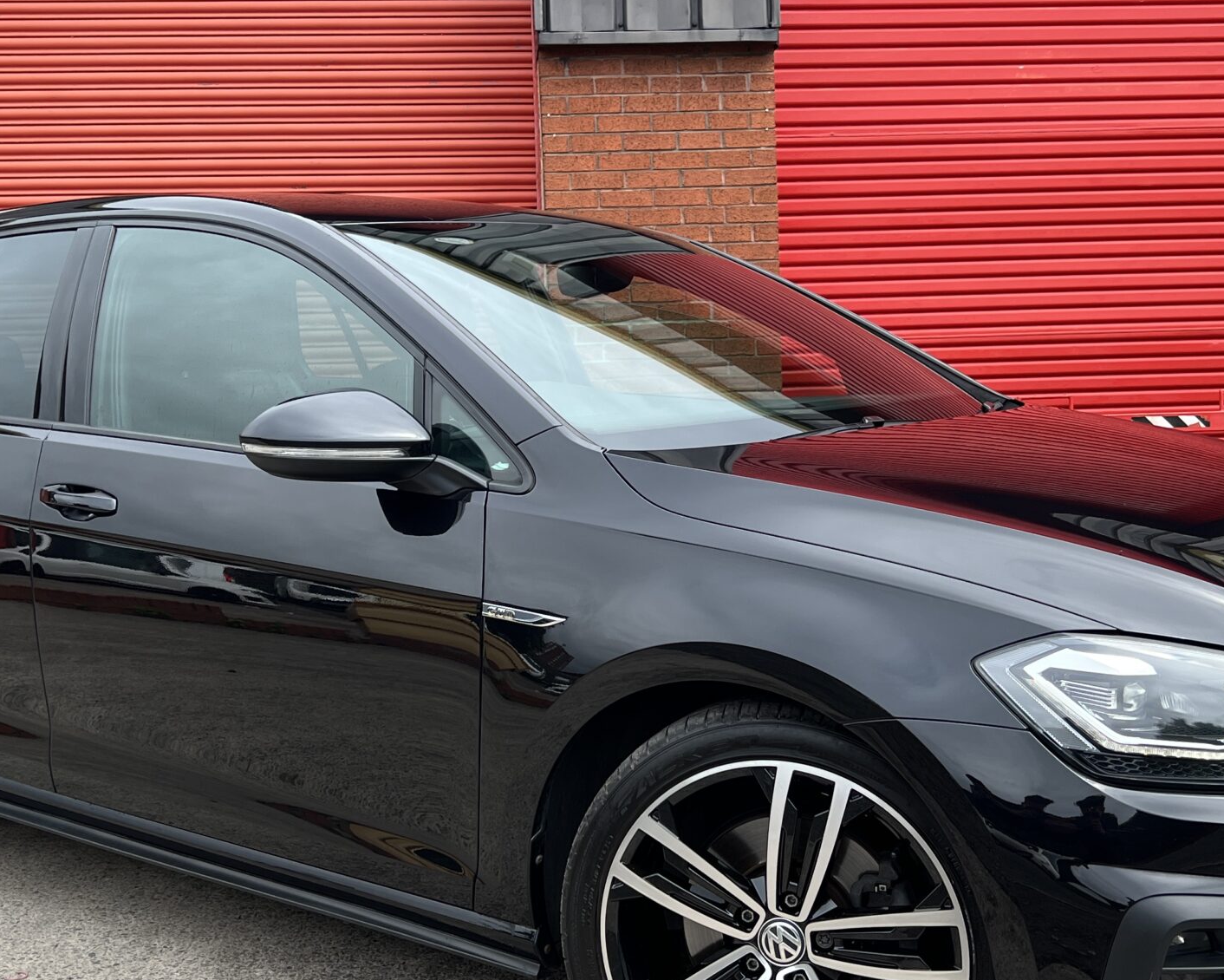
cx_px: 594
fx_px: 1667
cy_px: 549
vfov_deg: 32.7
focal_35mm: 46
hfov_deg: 40.3
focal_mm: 5.7
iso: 50
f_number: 1.5
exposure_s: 1/1344
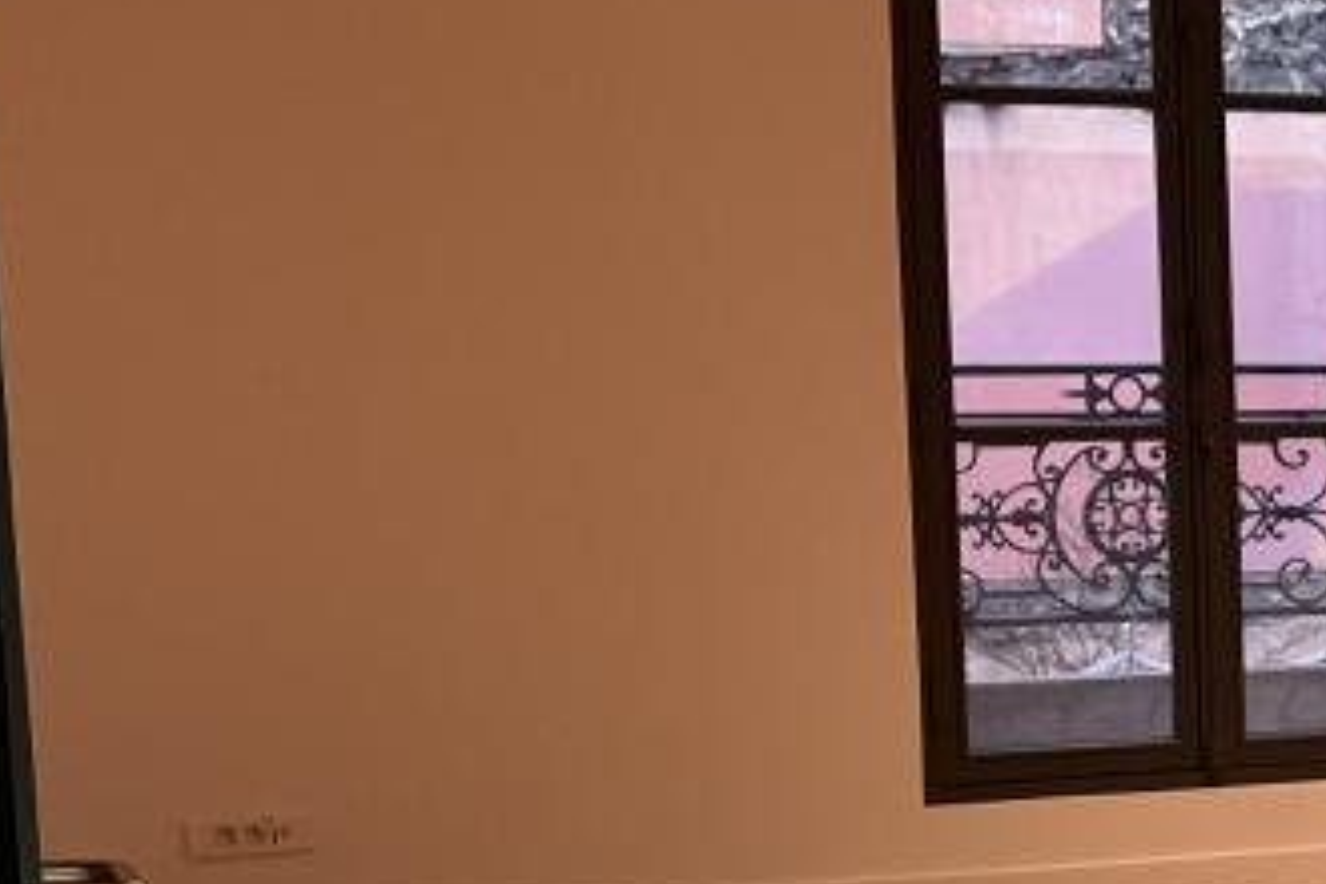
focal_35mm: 105
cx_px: 2274
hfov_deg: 16.7
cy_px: 780
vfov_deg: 12.9
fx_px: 3867
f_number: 1.5
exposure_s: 1/100
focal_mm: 5.7
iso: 125
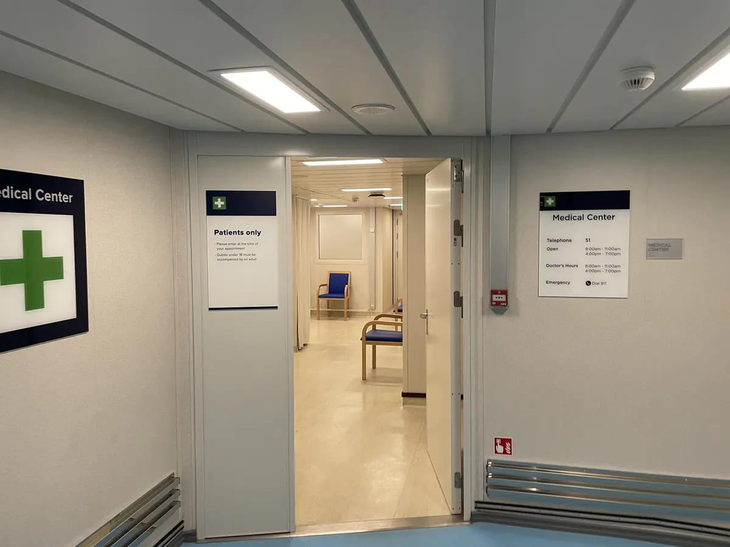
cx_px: 365
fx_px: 548
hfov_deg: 67.3
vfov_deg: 53.1
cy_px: 274
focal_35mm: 26
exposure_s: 1/60
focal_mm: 4.2
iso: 80
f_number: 1.6
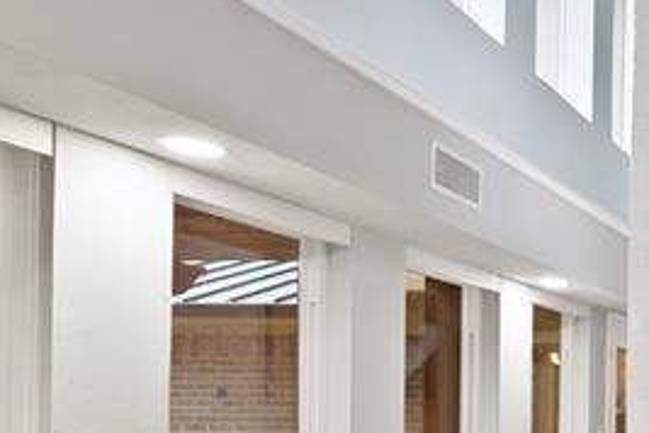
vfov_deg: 27.8
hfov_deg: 29.6
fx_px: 829
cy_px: 418
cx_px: 929
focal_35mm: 46
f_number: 9
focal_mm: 12
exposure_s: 1/2
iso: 640
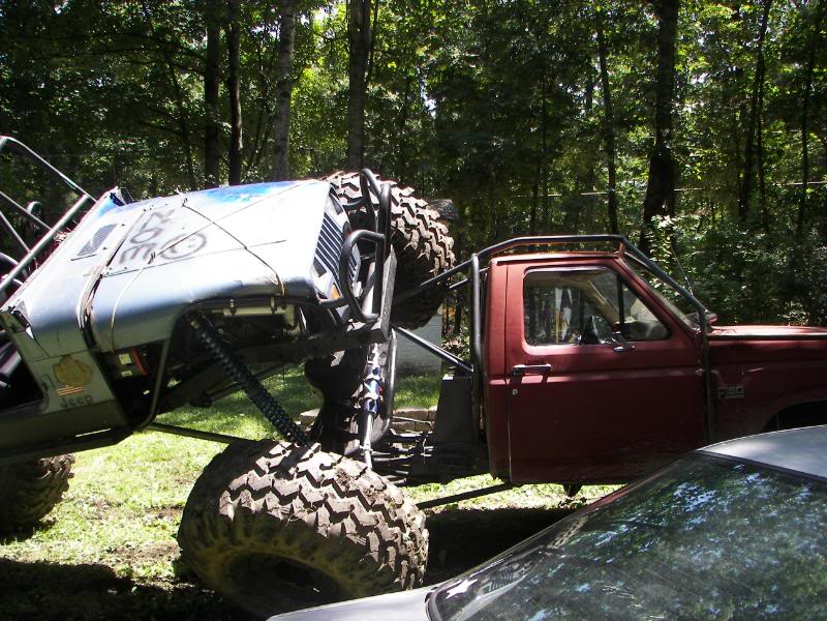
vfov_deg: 39.7
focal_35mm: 36
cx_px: 414
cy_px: 310
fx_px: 860
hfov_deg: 51.4
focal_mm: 6
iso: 50
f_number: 2.8
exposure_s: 1/200
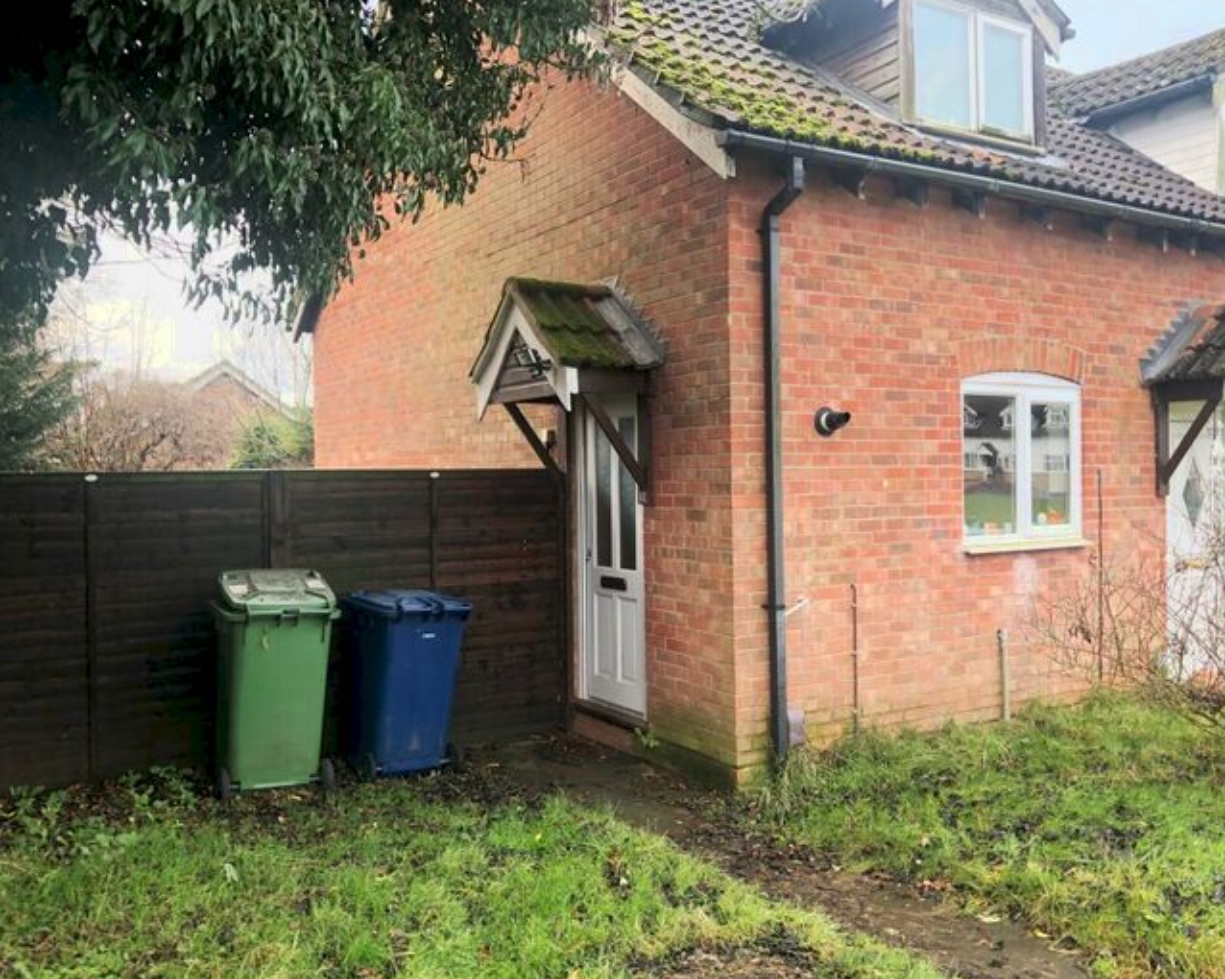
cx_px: 653
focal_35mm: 30
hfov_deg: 58.7
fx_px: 1087
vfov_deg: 48.5
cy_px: 489
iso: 50
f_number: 1.8
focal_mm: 3.99
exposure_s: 1/120
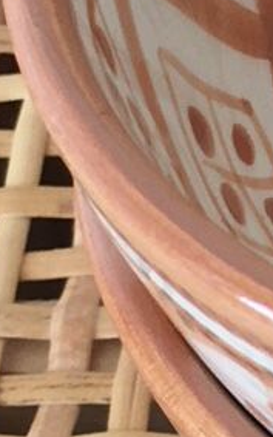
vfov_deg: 9.6
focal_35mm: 219
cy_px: 124
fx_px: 2606
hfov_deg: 5.7
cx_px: 680
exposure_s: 1/50
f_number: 2.2
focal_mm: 4.15
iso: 25
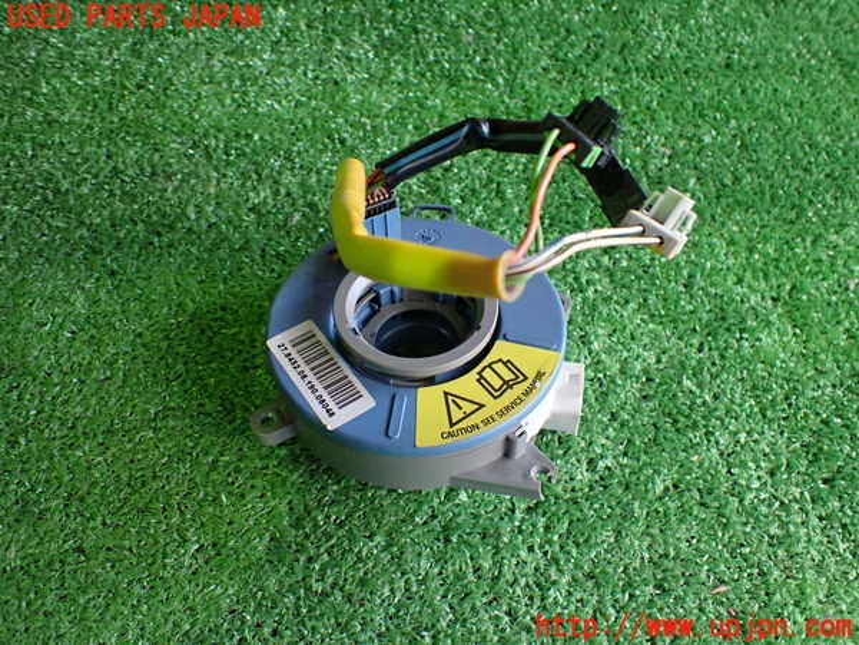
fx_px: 744
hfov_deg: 60.0
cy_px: 322
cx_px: 430
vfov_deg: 46.8
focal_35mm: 30
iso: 800
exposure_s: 1/30
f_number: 2.3
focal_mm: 5.4
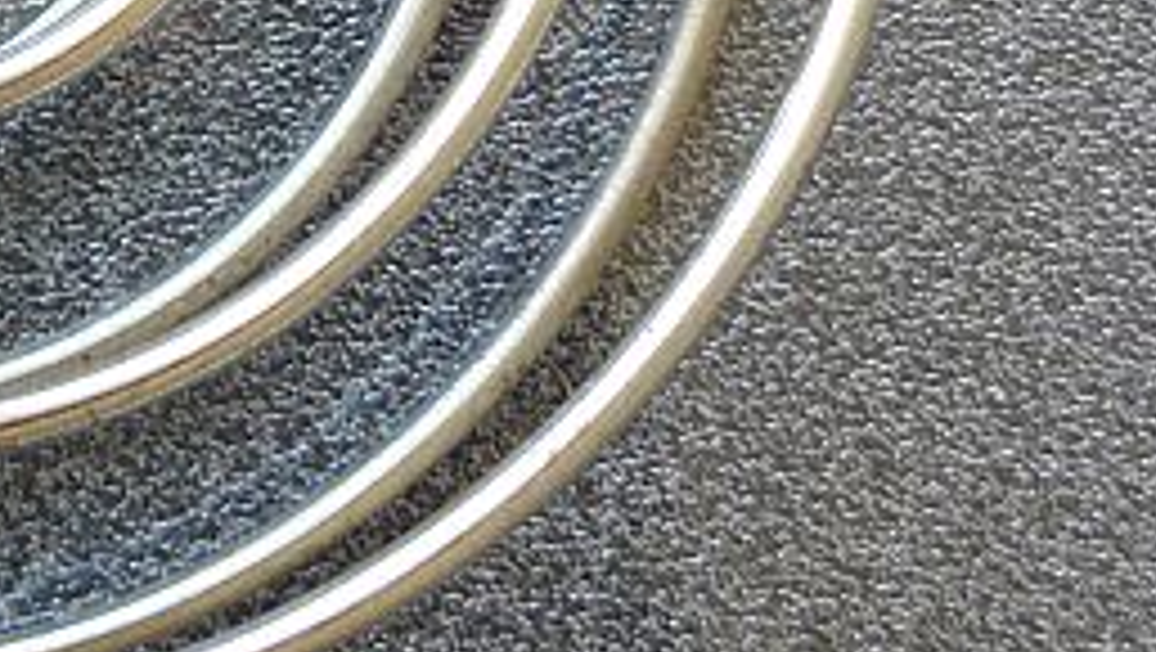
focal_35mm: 122
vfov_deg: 9.7
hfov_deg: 16.6
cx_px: -337
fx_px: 3742
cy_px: -274
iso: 100
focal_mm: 6
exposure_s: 1/30
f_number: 2.8
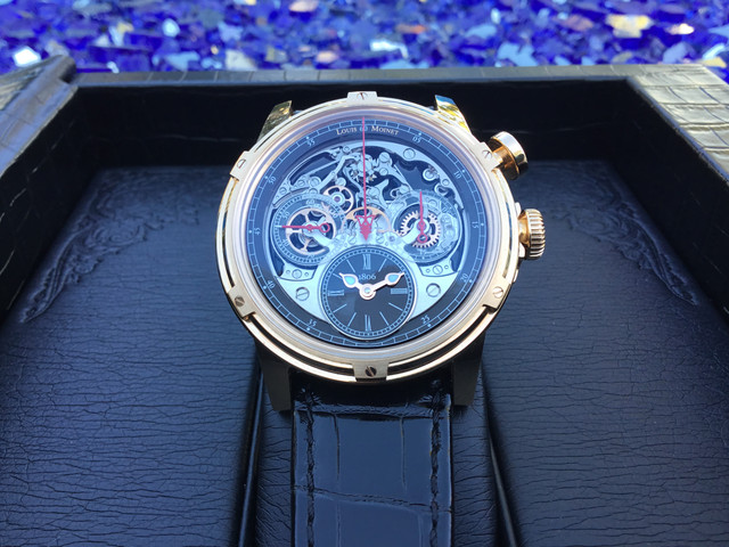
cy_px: 274
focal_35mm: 31
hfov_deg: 58.4
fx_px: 653
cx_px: 364
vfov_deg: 45.4
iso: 25
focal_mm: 3.3
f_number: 2.4
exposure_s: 1/60
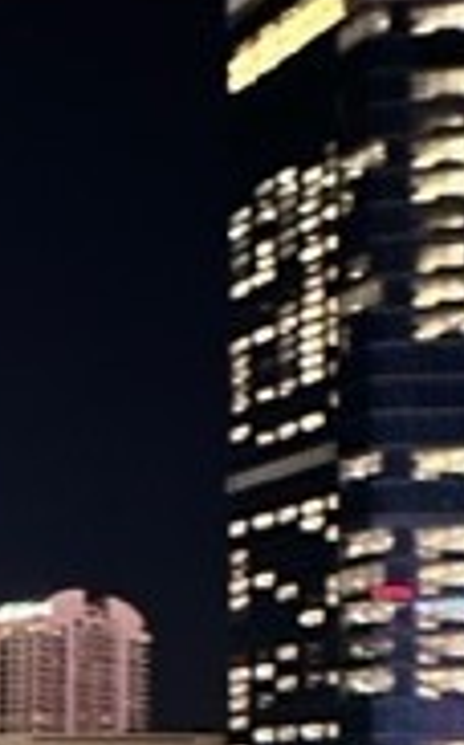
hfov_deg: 17.7
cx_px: -456
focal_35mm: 52
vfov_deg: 34.5
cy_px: 786
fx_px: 1055
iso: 800
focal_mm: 2.22
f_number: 2.2
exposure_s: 1/12
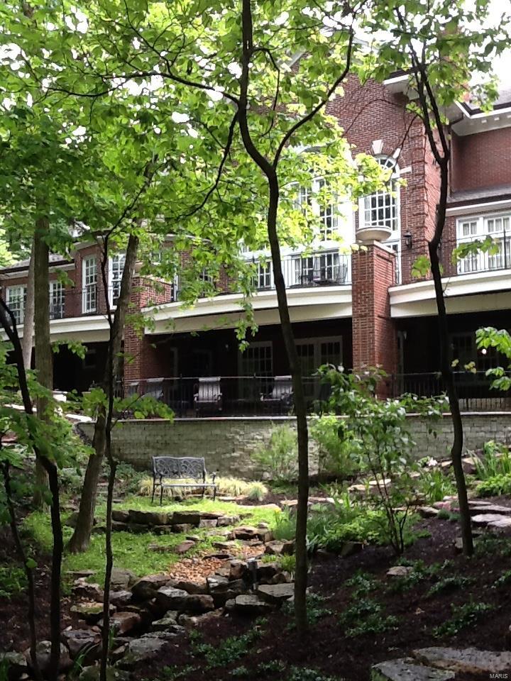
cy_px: 340
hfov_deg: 44.2
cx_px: 256
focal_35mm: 32
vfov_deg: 56.8
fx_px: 630
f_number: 2.4
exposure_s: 1/140
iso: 64
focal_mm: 2.03
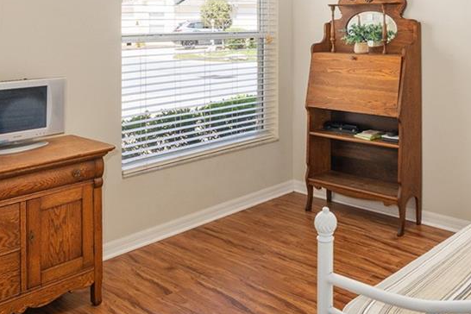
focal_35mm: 41
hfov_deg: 46.6
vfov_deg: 30.9
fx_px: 536
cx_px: 315
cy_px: 22
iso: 320
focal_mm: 14
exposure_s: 1/20
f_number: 8
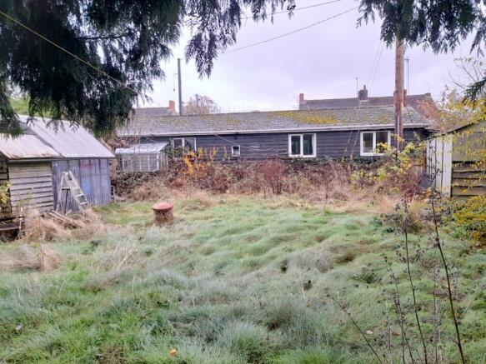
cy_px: 182
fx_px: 351
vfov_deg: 54.9
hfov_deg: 69.4
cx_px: 243
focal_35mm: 25
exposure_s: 1/50
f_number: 2
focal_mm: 4.6
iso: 64
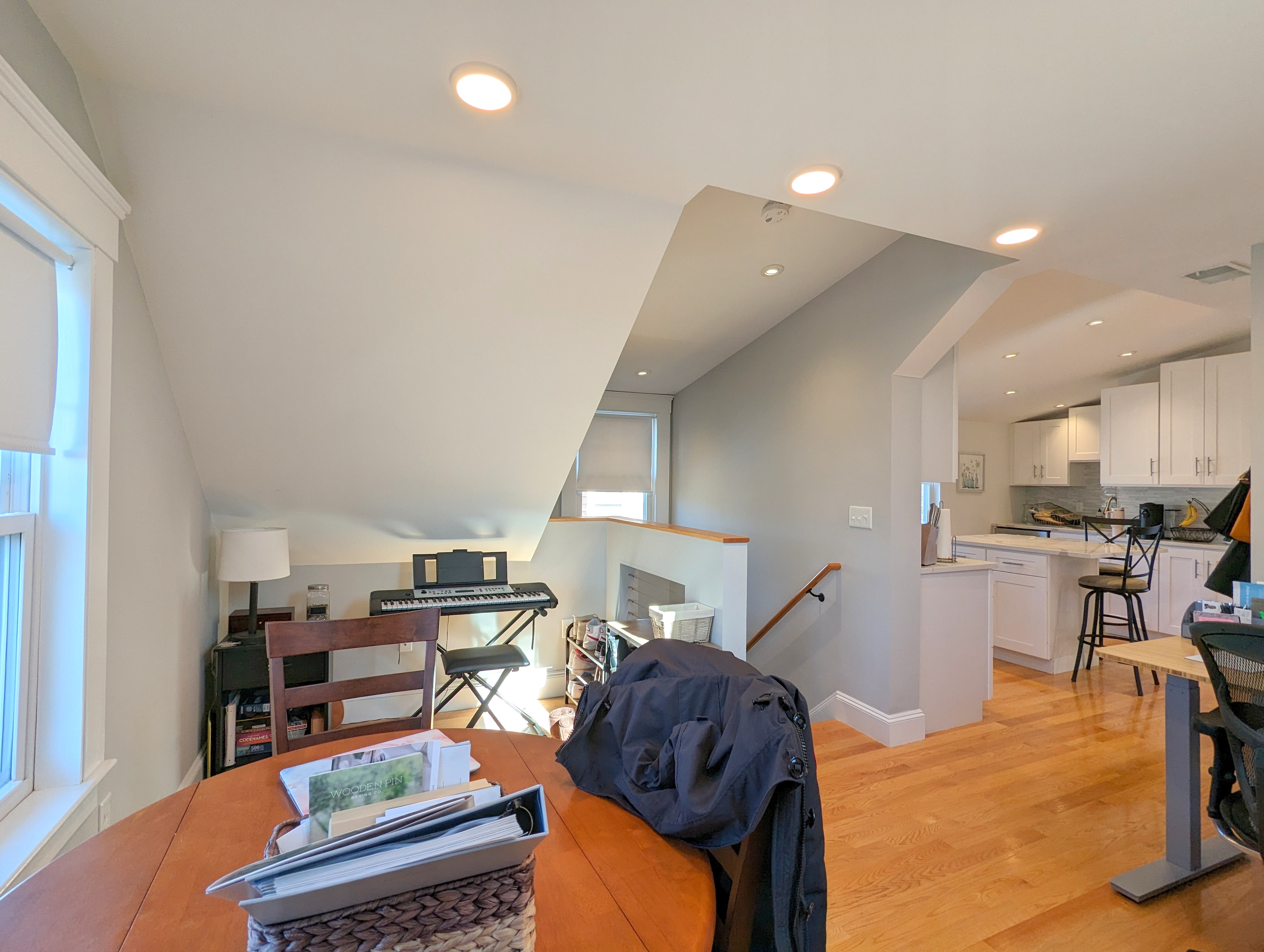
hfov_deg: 94.4
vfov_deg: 78.2
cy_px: 476
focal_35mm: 16
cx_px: 632
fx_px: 585
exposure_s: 1/120
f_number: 2.2
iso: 57
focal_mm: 2.35
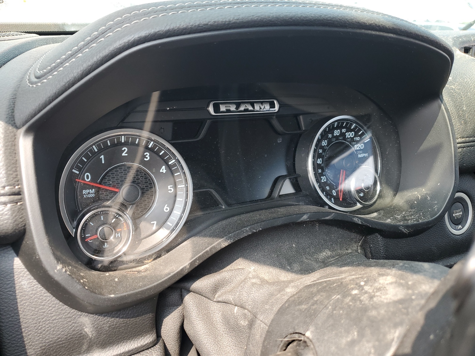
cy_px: 178
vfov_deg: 53.1
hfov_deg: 67.3
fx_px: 357
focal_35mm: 26
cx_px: 238
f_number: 1.5
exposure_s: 1/233
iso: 50
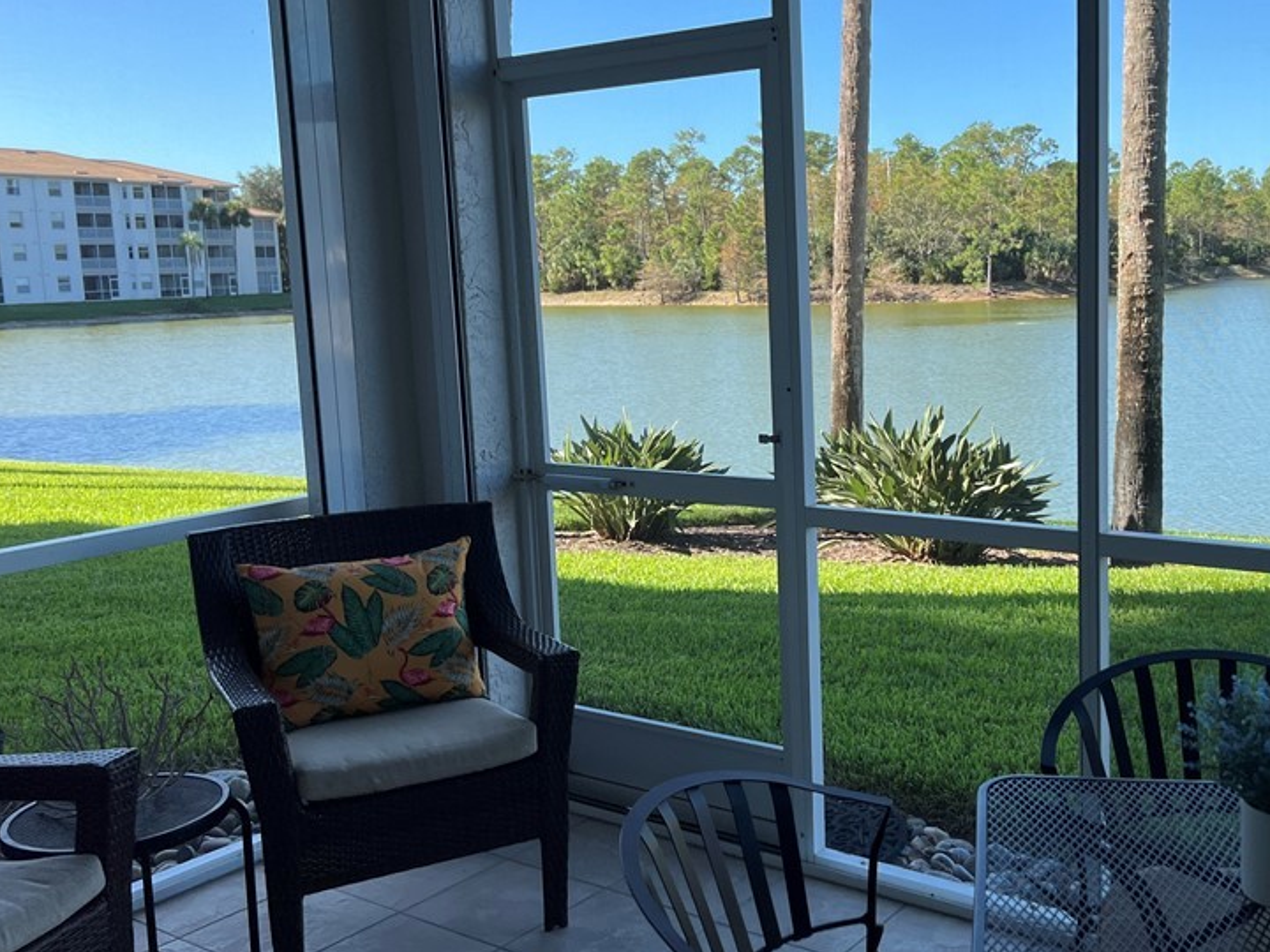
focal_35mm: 37
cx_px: 861
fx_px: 1357
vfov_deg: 38.6
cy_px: 420
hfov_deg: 49.2
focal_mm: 5.7
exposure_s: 1/1295
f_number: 1.5
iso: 50
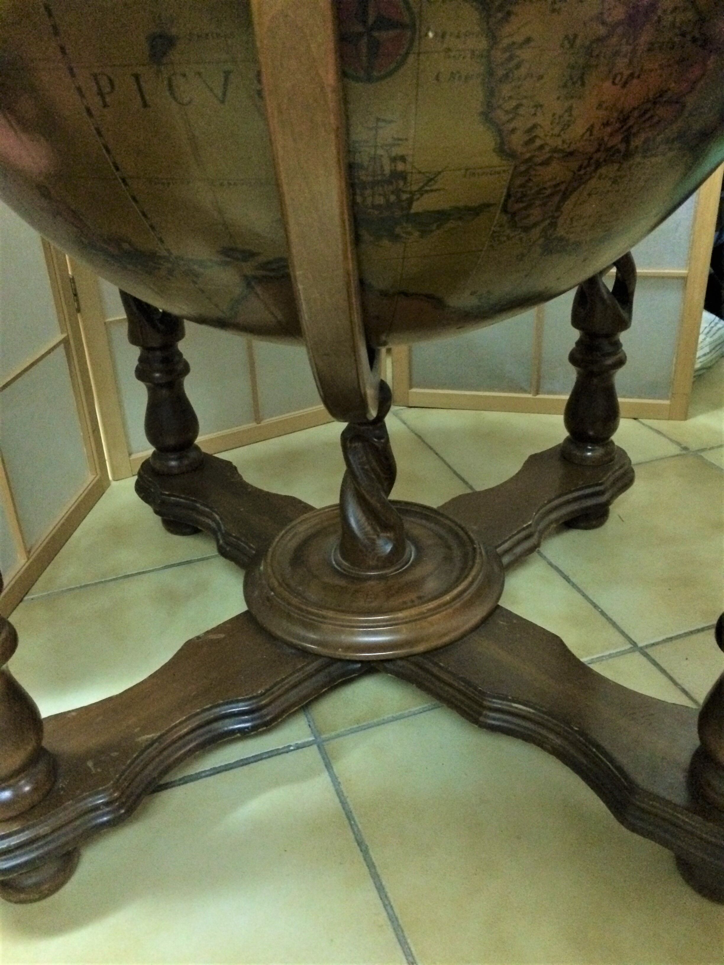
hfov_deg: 48.2
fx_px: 809
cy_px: 482
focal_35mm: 29
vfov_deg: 61.7
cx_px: 362
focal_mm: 4.15
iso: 640
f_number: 2.2
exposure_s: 1/17
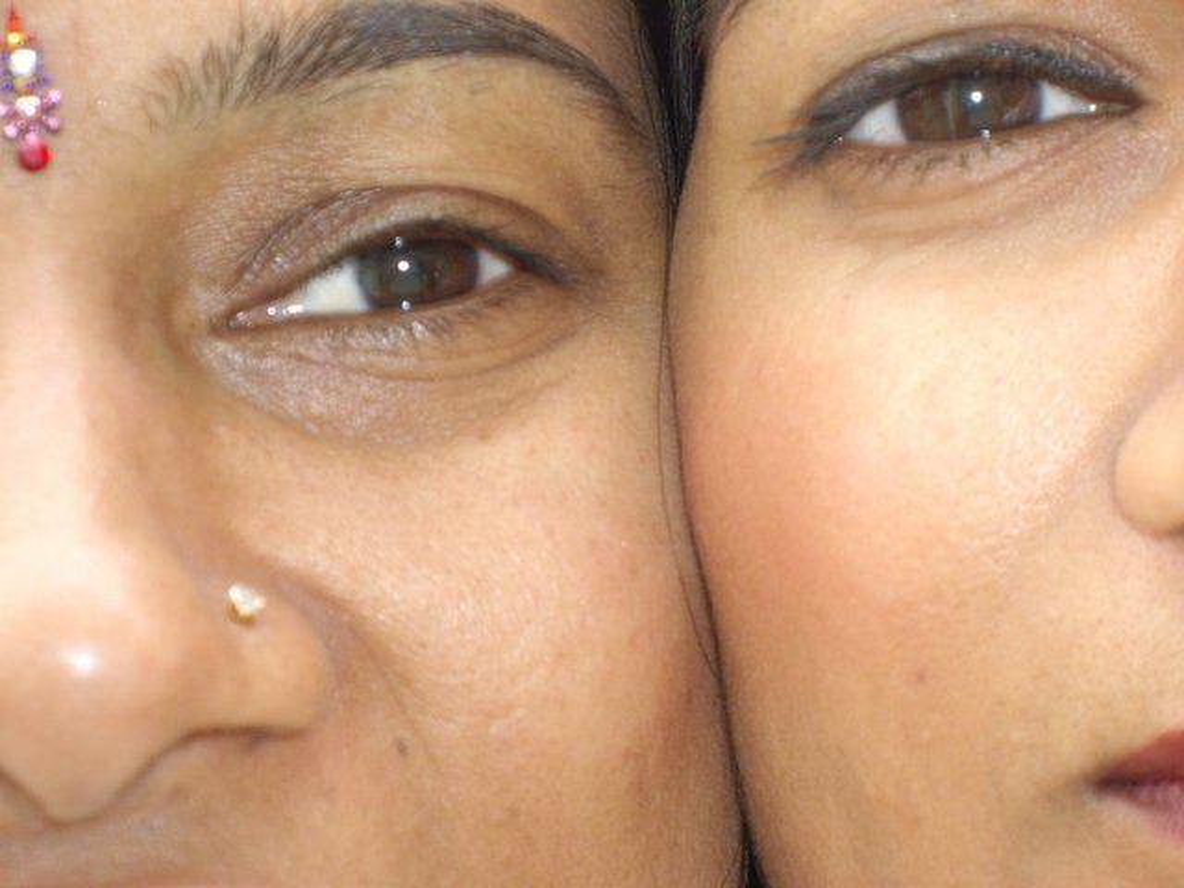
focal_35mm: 114
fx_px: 3899
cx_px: 592
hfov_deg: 17.3
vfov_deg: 13.0
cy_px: 444
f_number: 5.2
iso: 200
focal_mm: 18.6
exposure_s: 1/125
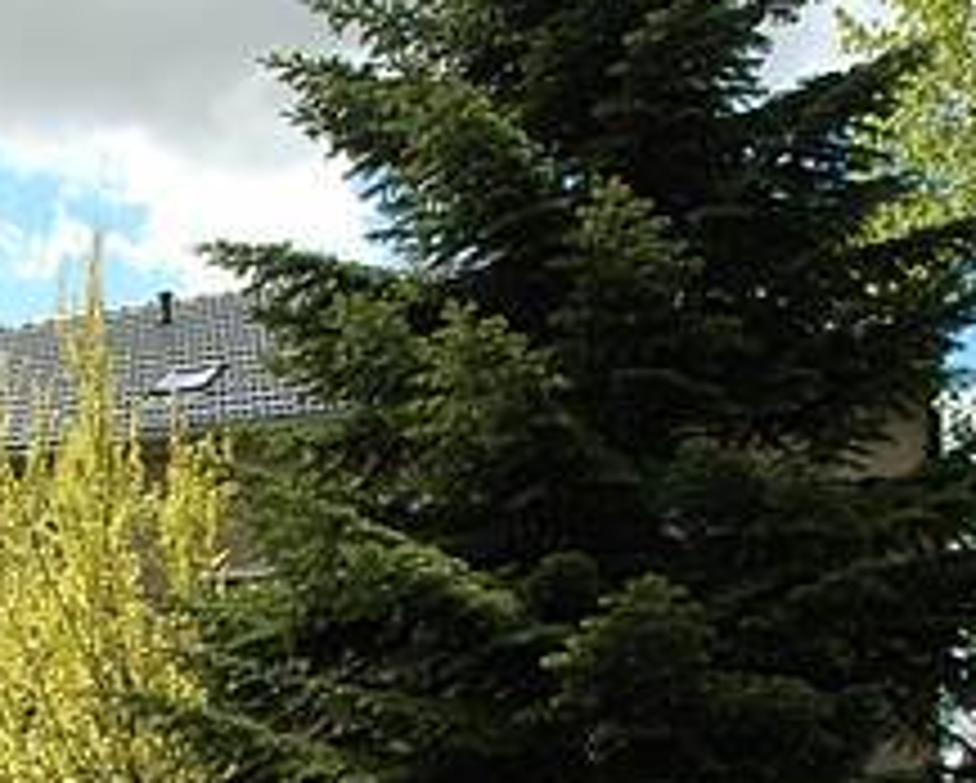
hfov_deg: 13.5
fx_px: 4048
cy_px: 711
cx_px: -20
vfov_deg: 11.0
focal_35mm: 140
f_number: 11
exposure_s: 1/350
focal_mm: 40
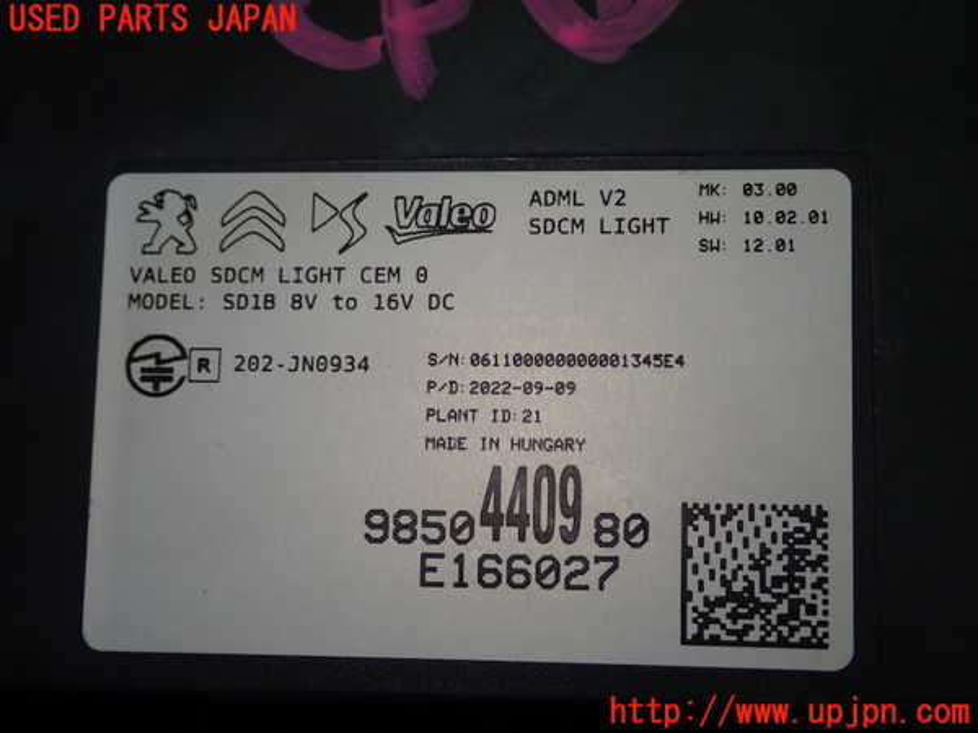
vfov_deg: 25.2
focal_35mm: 58
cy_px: 366
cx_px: 489
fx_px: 1639
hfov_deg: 33.2
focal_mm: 10.35
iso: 125
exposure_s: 1/125
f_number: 3.5
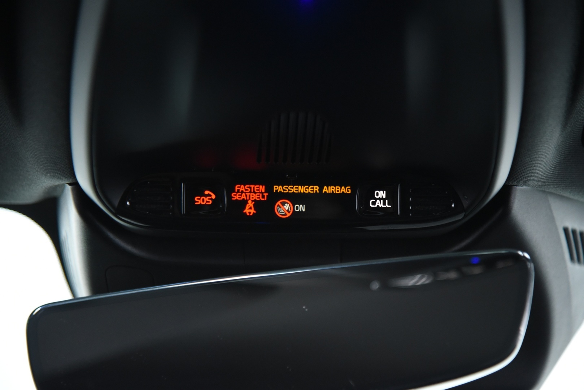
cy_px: 195
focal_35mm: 120
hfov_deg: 17.1
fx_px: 1947
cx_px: 292
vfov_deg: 11.4
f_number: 4
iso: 4000
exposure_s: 1/20
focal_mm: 120
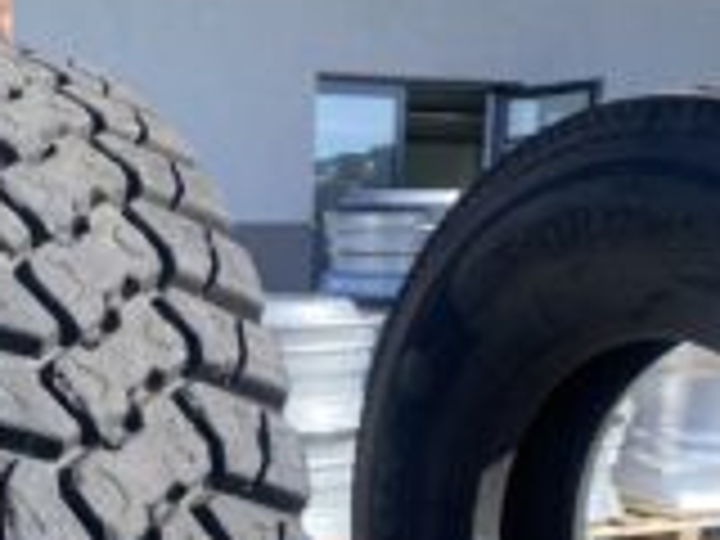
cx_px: 117
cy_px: 686
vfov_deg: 19.5
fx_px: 1456
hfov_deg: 27.1
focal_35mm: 70
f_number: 1.8
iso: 32
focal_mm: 4.25
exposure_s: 1/1053
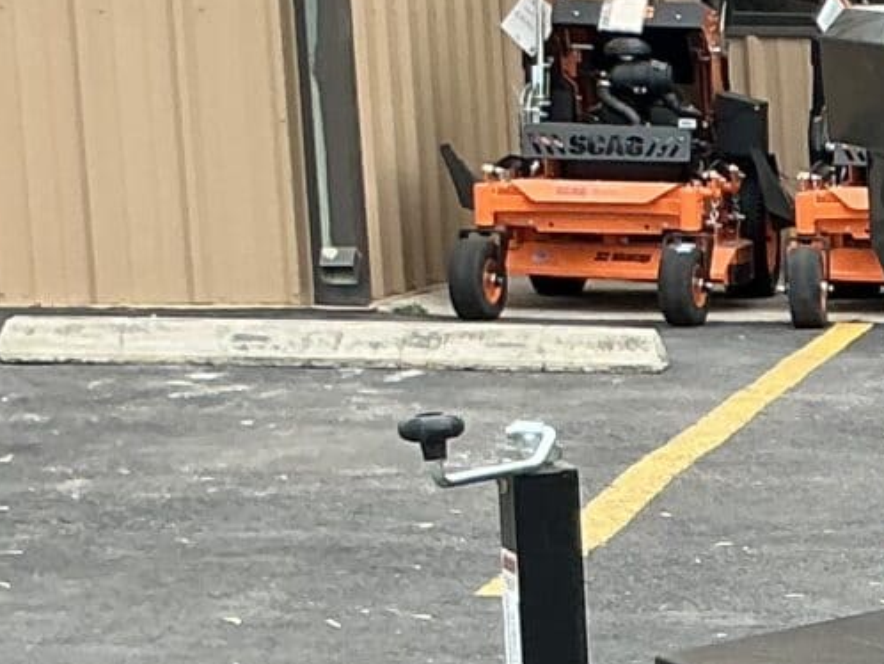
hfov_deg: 11.4
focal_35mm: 149
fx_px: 3807
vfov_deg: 9.9
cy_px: 719
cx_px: 1988
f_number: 1.8
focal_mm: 3
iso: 25
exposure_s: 1/556
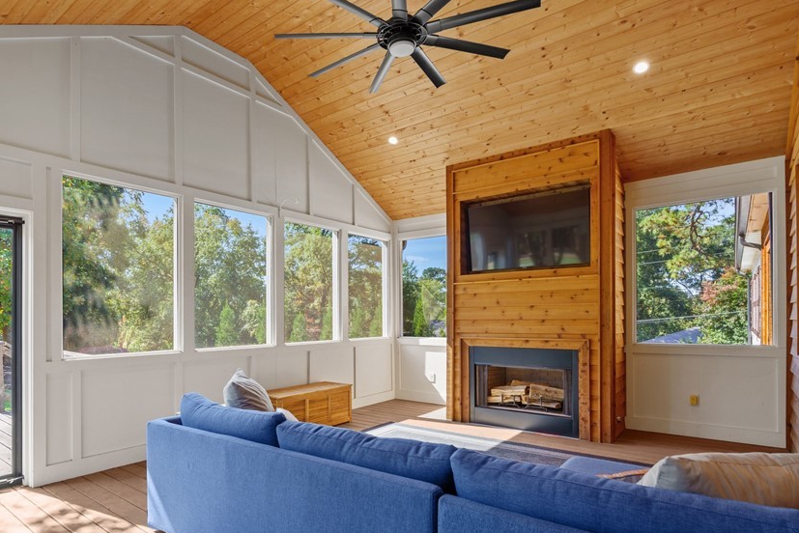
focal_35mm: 21
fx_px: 466
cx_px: 337
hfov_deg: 80.6
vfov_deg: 59.3
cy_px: 307
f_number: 6.3
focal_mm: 16
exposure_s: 1/50
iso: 1250
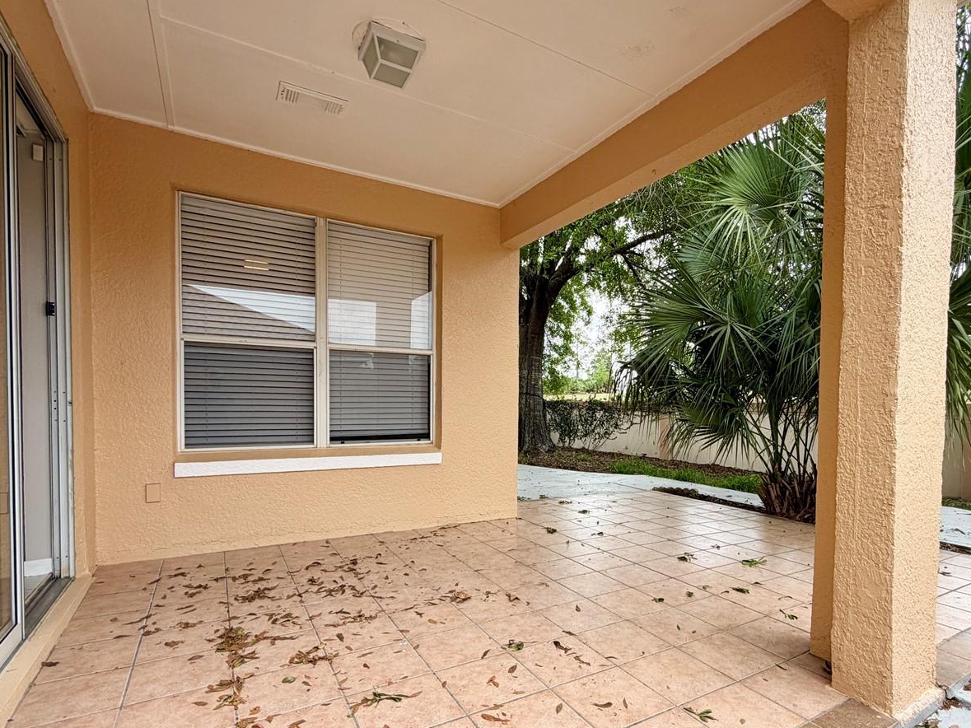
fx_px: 533
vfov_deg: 68.3
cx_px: 558
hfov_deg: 84.1
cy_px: 418
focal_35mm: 19
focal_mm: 2.22
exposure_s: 1/323
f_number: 2.2
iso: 50
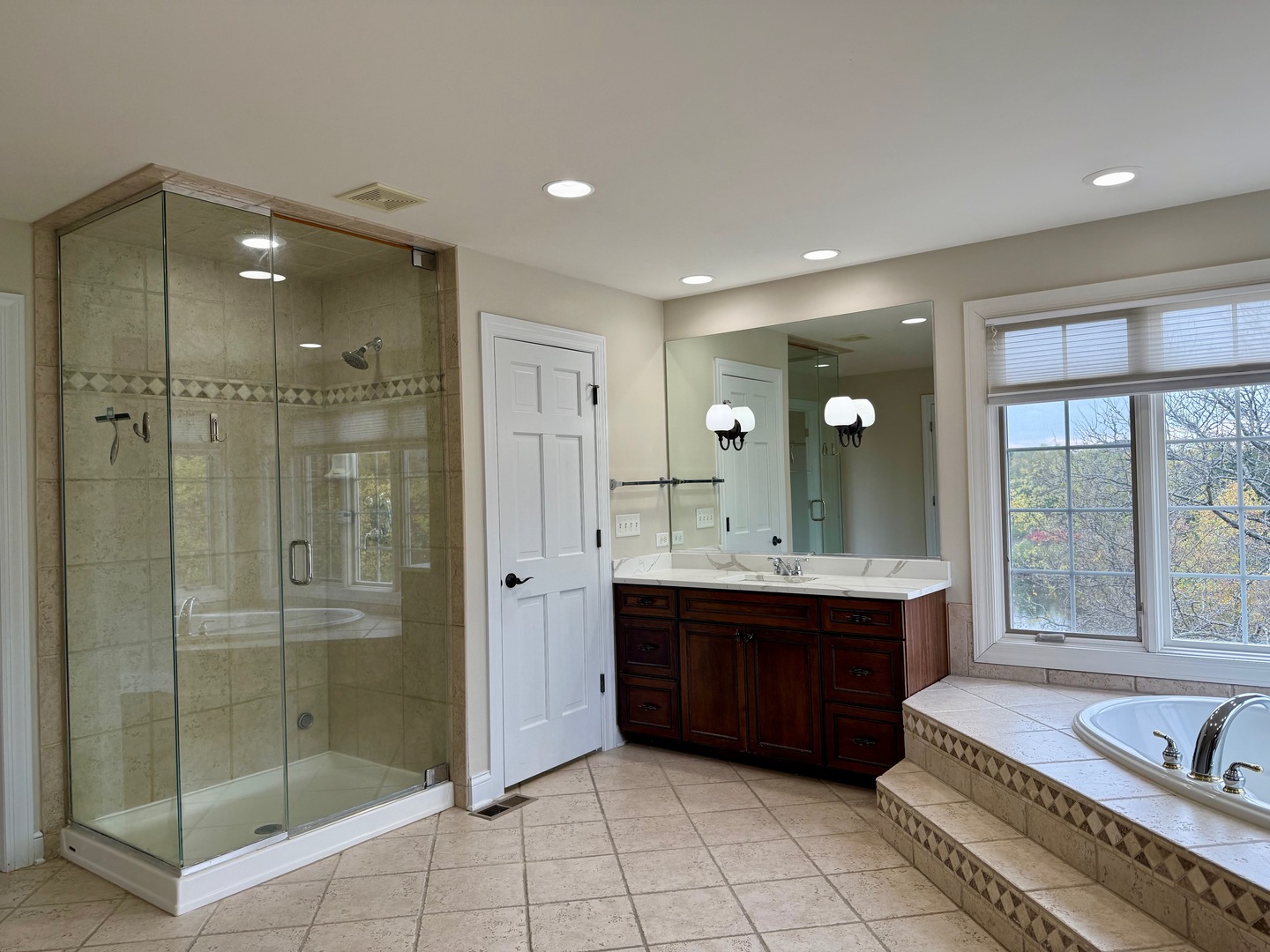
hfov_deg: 71.6
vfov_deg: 56.8
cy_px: 476
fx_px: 881
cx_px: 635
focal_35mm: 24
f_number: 1.78
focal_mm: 6.76
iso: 100
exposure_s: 1/303
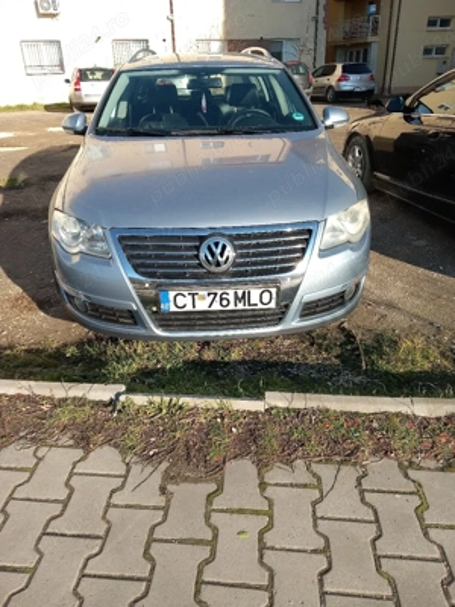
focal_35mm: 27
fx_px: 473
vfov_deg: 65.3
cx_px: 228
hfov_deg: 51.4
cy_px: 304
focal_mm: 4
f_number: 1.8
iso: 20
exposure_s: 1/286
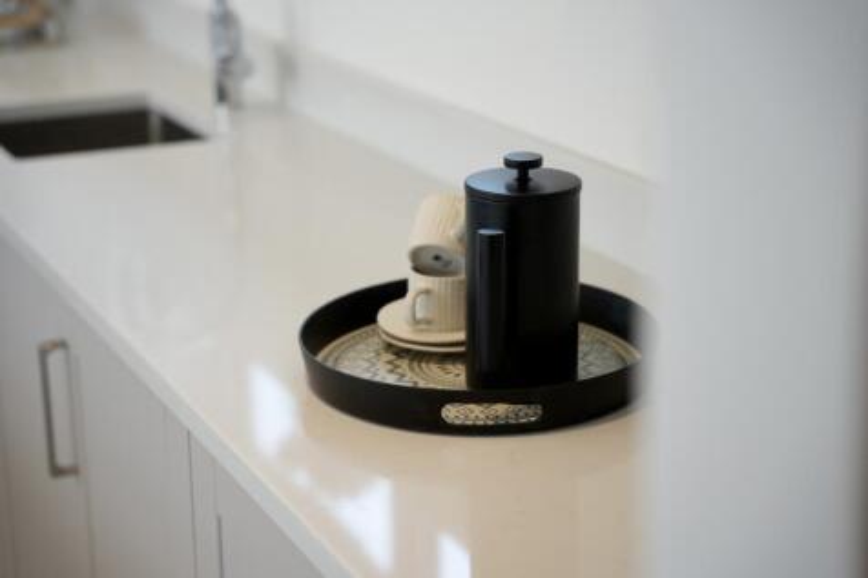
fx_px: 1687
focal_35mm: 70
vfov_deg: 19.4
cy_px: 289
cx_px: 434
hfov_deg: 28.9
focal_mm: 70
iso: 1000
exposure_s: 1/320
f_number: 2.8
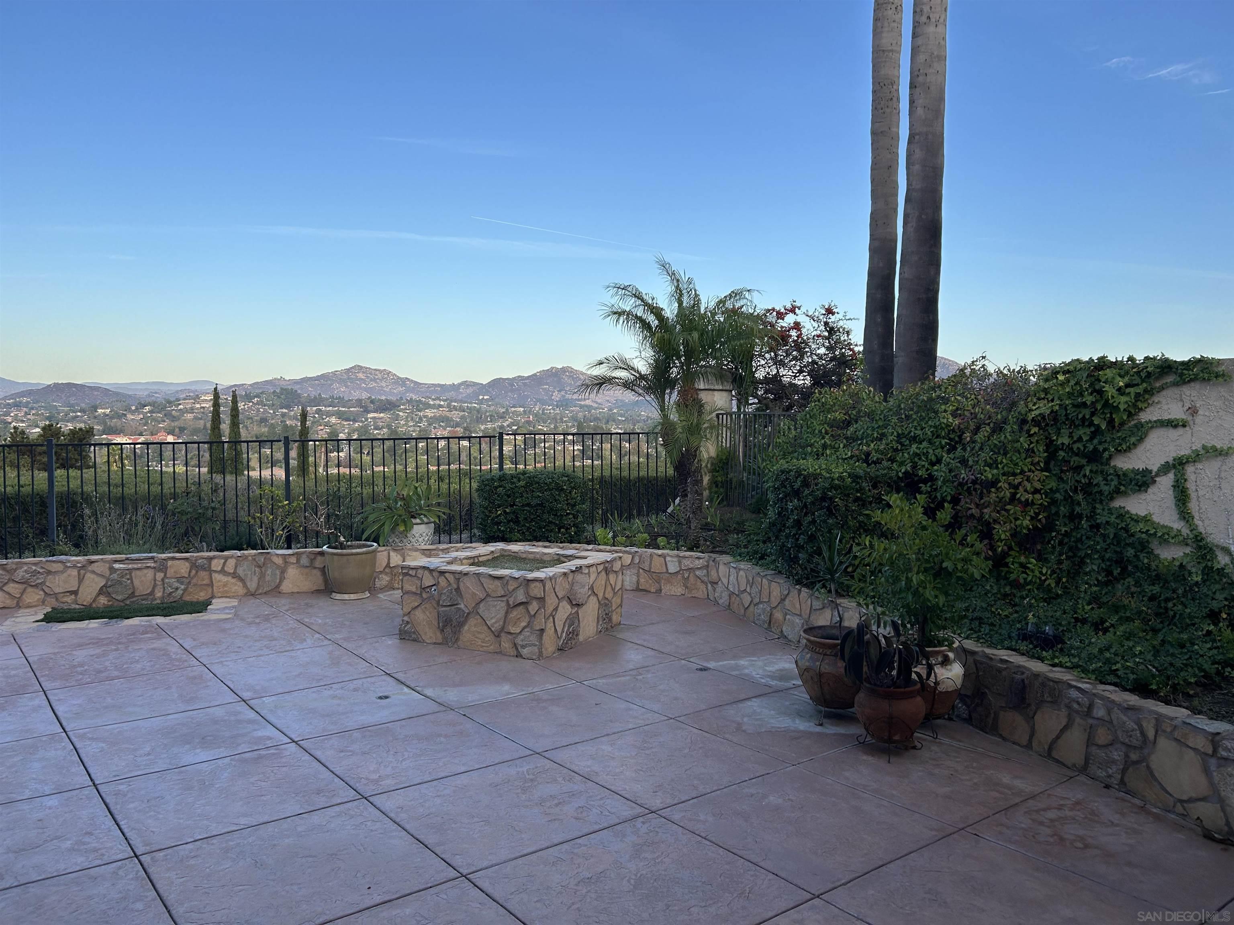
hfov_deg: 67.3
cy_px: 462
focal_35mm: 26
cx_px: 617
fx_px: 927
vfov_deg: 53.1
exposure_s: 1/1252
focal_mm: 5.7
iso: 50
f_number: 1.5
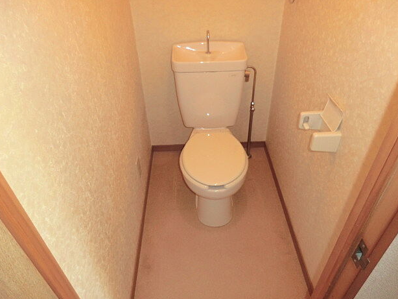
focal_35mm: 25
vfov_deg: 54.9
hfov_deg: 69.4
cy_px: 150
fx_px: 288
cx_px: 204
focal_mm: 4.3
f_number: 3.2
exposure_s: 1/30
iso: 400
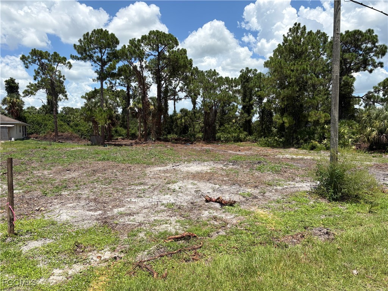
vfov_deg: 53.1
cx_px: 194
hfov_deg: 67.3
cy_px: 146
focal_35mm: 26
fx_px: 291
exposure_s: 1/3623
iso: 50
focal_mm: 5.96
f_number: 1.6
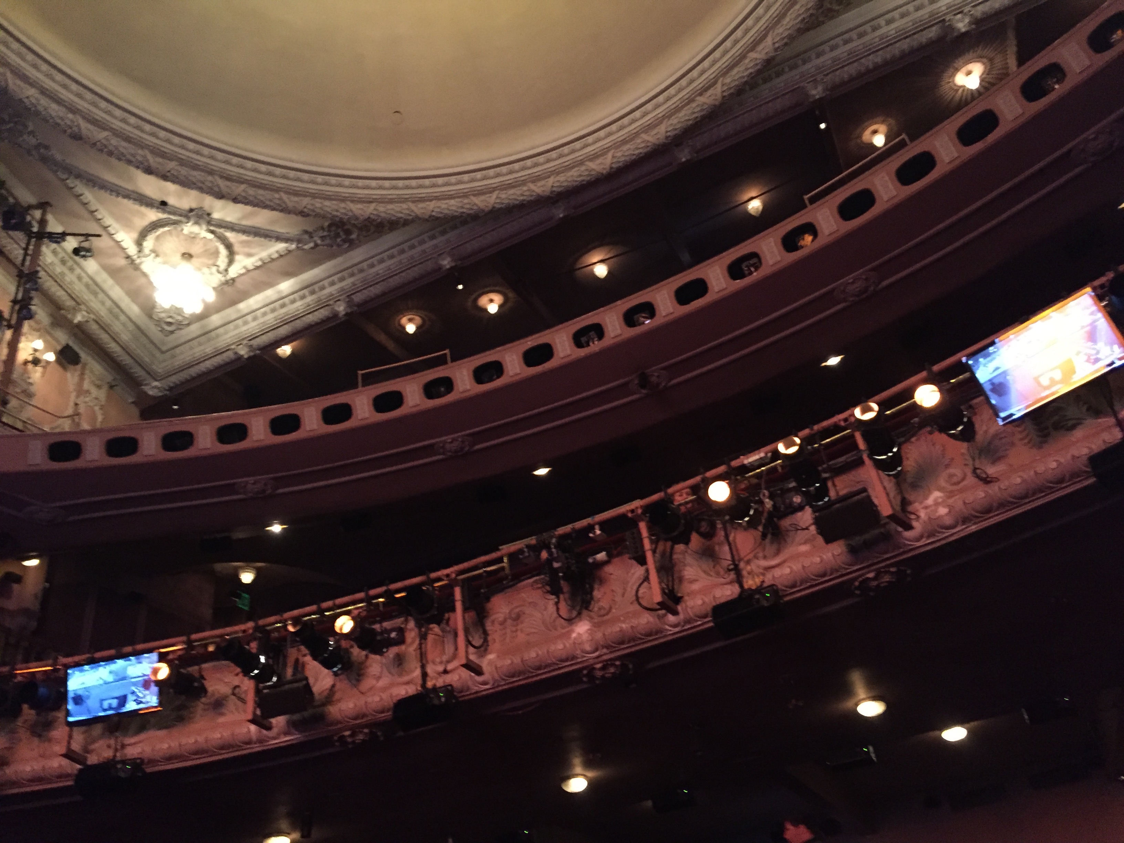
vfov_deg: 48.2
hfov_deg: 61.7
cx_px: 562
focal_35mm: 29
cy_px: 422
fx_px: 942
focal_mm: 4.15
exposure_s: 1/17
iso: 400
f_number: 2.2
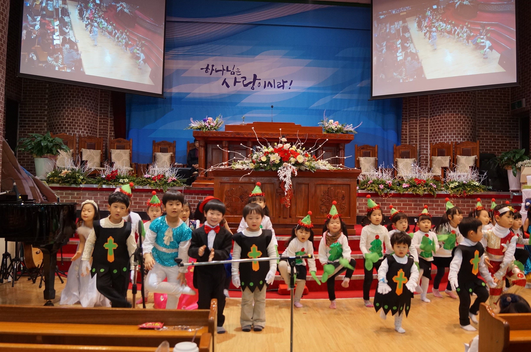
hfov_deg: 57.3
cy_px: 176
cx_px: 266
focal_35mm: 33
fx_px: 486
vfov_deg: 39.8
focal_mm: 22
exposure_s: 1/60
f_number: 4
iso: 640
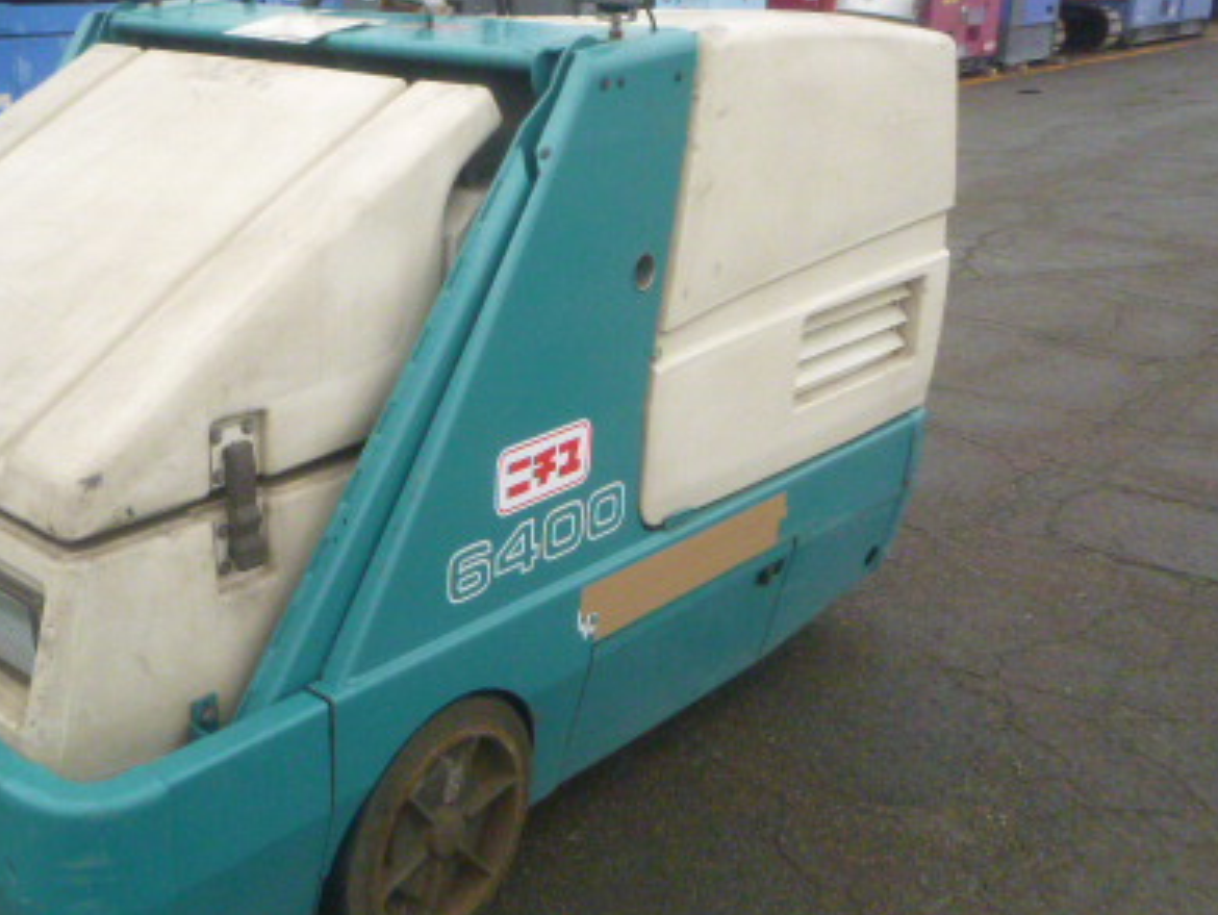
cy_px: 381
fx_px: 1444
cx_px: 287
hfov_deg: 44.1
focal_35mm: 41
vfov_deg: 35.1
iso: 400
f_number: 9
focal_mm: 4.5
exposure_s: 1/320
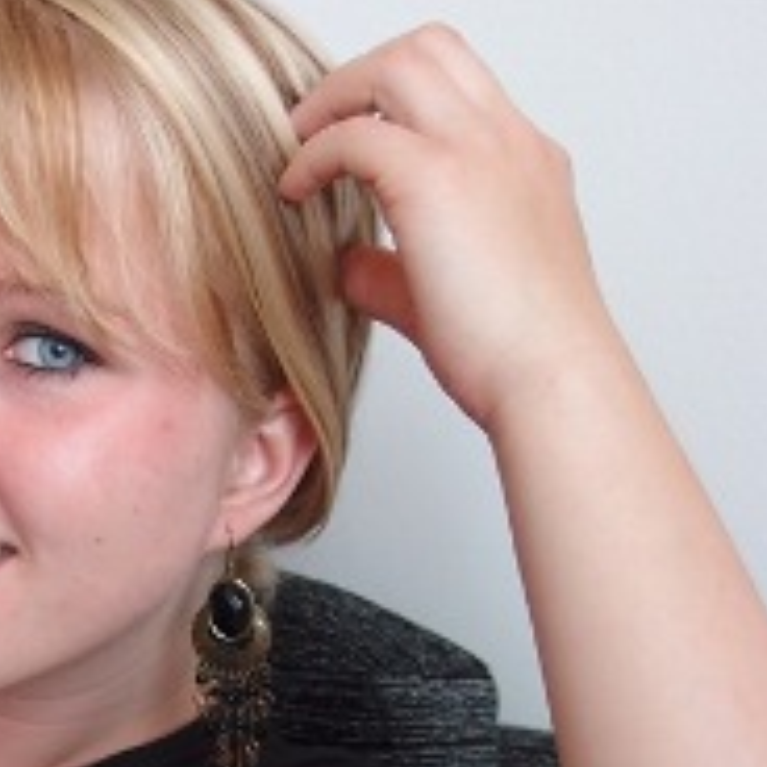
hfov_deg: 20.8
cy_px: 771
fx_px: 2056
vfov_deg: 20.4
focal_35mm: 82
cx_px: 100
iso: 200
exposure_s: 1/60
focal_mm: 8.16
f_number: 2
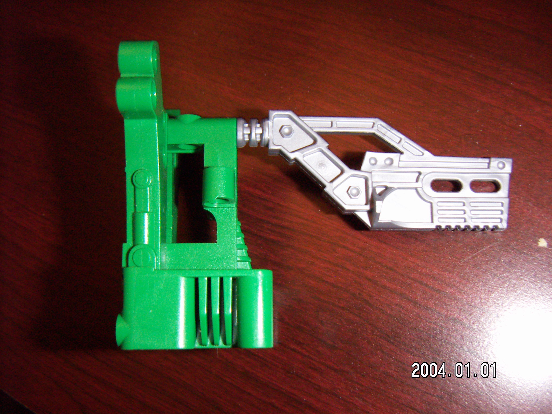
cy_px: 207
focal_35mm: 36
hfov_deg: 51.4
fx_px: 574
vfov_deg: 39.7
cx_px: 276
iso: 200
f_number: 6.7
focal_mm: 4.7
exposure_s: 1/50
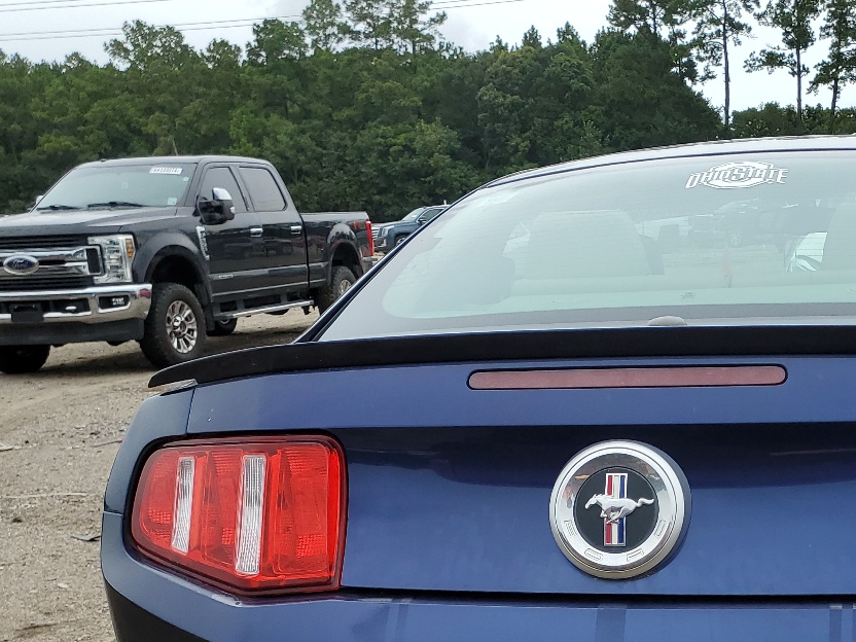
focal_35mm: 50
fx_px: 1236
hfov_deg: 37.0
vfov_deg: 27.9
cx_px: 666
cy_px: 587
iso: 50
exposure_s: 1/1667
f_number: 1.5
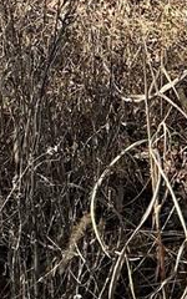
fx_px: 1068
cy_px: -173
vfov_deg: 14.6
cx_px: 165
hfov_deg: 10.0
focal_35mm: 131
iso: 25
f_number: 1.8
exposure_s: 1/1279
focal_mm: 3
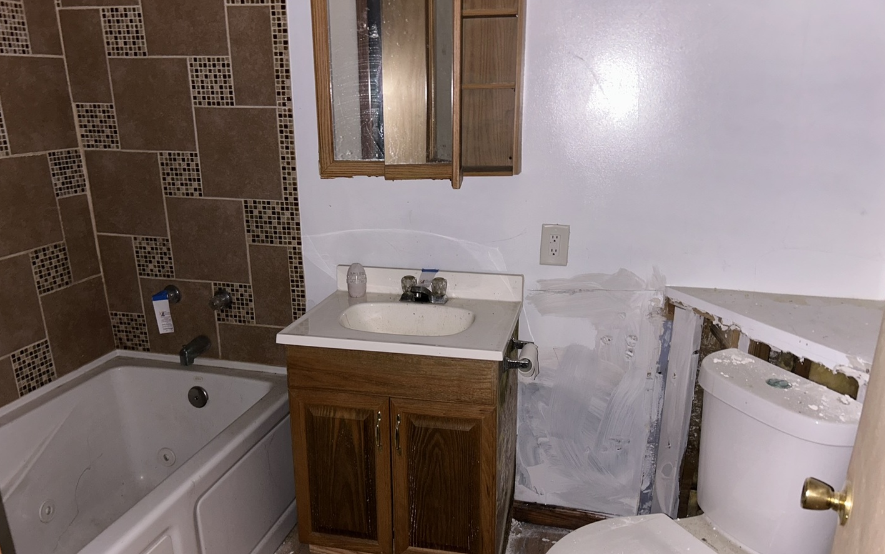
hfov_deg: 66.5
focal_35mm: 28
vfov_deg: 44.4
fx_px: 675
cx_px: 442
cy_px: 328
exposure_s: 1/4
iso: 50
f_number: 1.5
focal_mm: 5.7
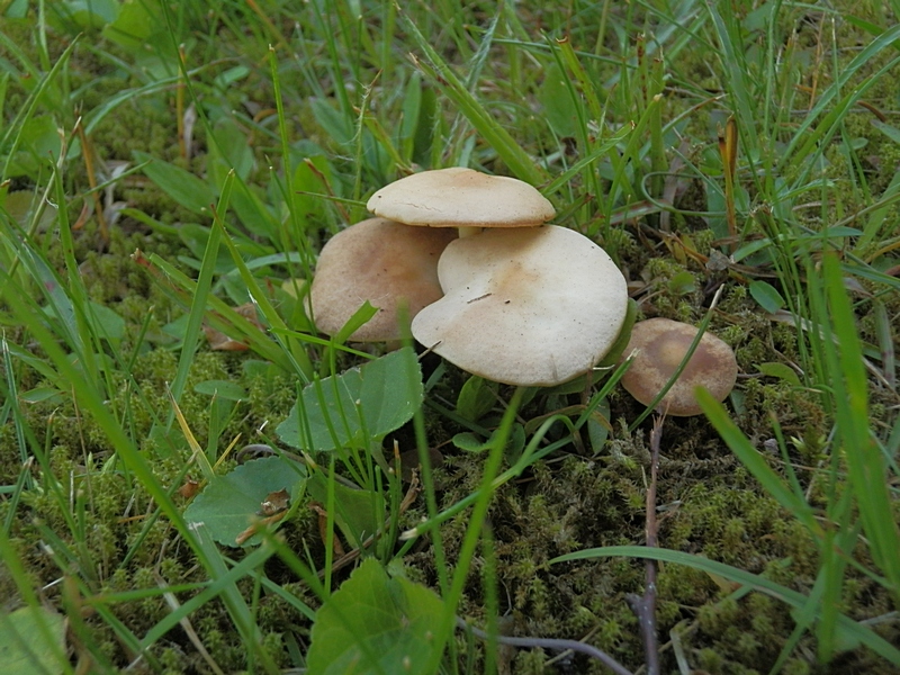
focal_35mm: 37
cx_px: 450
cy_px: 338
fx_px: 962
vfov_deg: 38.7
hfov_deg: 50.1
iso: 250
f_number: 3.9
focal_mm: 6.7
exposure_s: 1/320
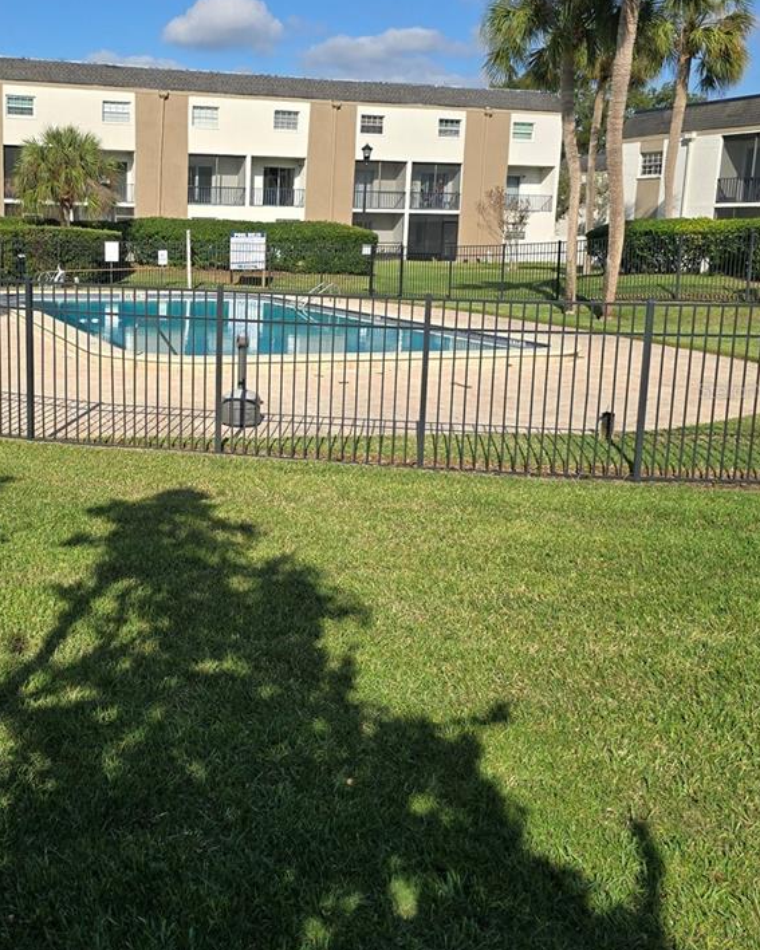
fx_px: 1069
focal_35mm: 38
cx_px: 190
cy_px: 390
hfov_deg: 38.2
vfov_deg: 47.7
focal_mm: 6.3
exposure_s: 1/965
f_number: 1.7
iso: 12
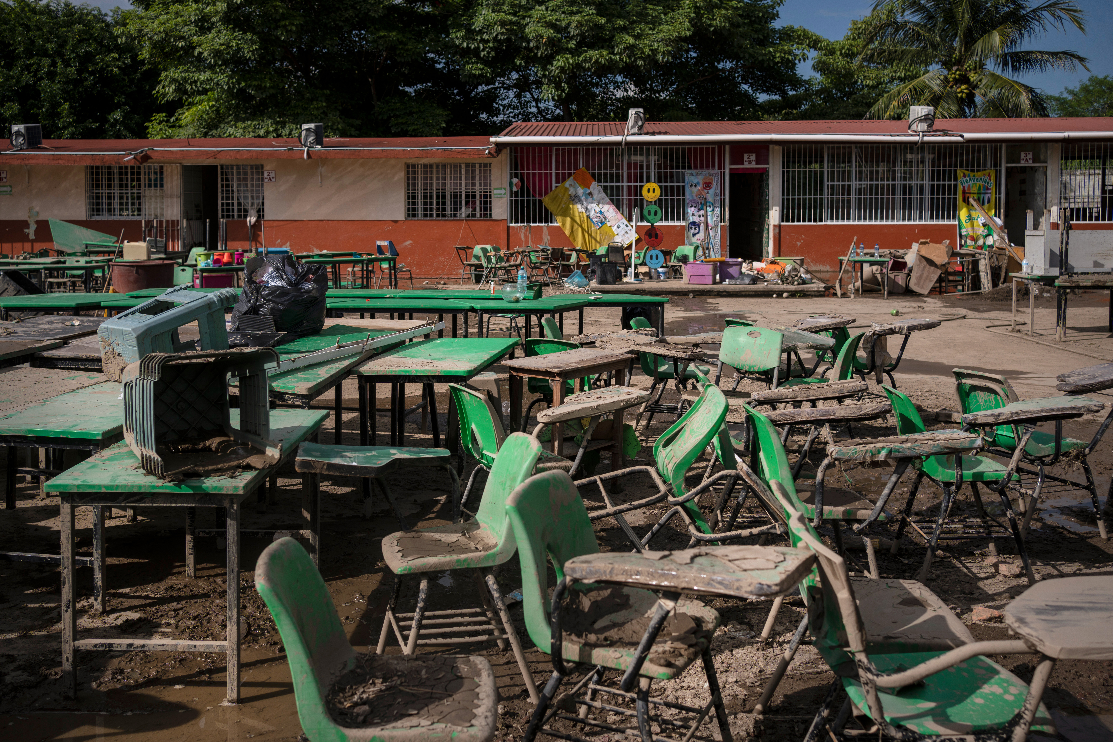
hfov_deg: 54.4
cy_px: 371
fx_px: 1082
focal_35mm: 35
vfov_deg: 37.9
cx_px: 556
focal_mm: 35
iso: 100
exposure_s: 1/2500
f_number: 4.5
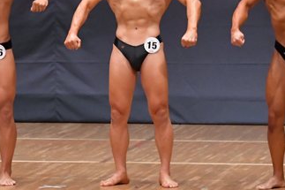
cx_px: 74
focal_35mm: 448
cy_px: 65
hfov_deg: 4.6
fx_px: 3545
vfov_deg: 3.1
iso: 6400
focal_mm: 125
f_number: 5.6
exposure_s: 1/400
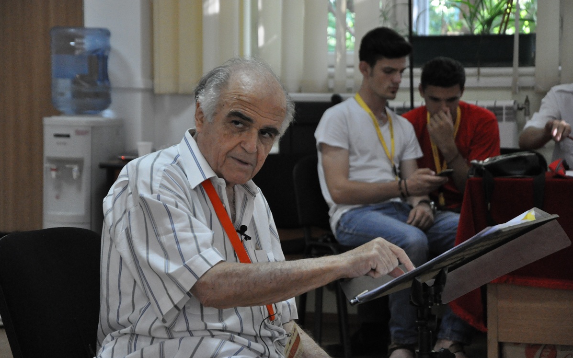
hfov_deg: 14.8
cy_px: 190
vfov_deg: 9.3
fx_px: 2201
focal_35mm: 141
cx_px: 287
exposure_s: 1/60
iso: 2500
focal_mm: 92
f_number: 5.6
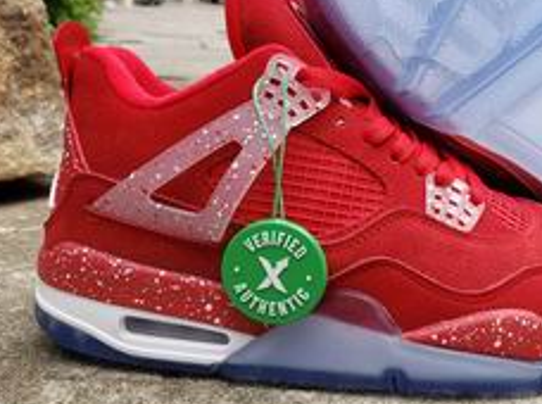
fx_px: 625
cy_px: 143
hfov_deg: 46.2
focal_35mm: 40
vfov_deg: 35.6
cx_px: 361
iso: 64
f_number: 2.4
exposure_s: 1/100
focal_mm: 4.3
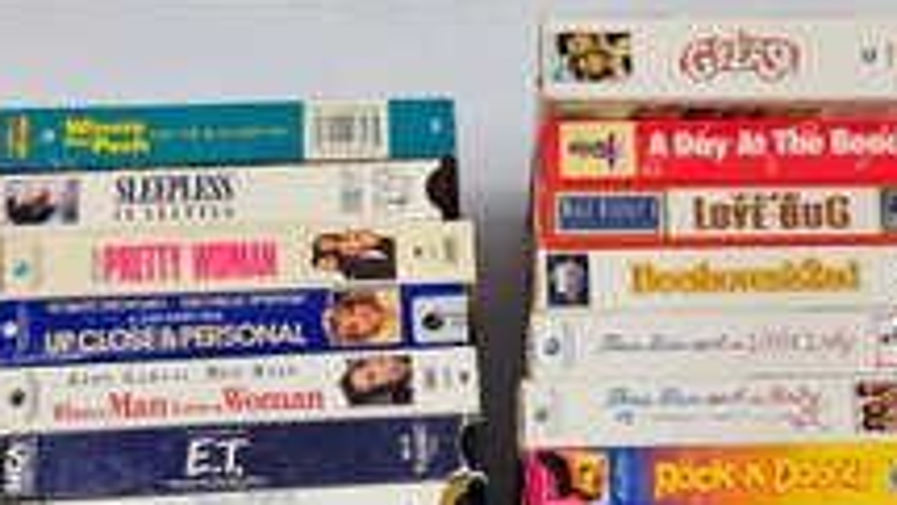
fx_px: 952
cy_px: 528
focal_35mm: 40
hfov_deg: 50.4
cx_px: 503
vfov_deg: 27.6
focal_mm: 5.4
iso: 80
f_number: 1.8
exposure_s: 1/120
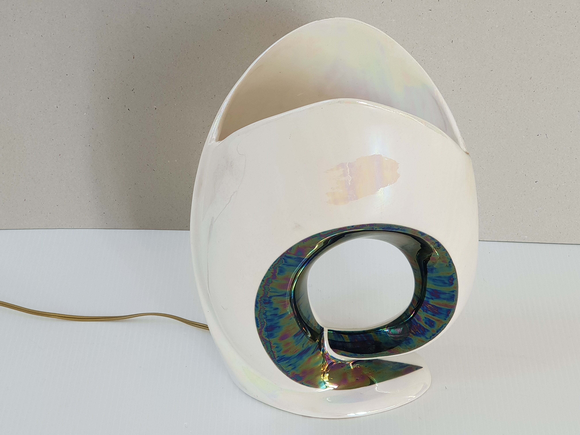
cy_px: 218
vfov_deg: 28.0
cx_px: 290
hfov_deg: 36.8
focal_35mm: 52
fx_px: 871
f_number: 2.4
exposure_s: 1/30
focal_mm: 6
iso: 32
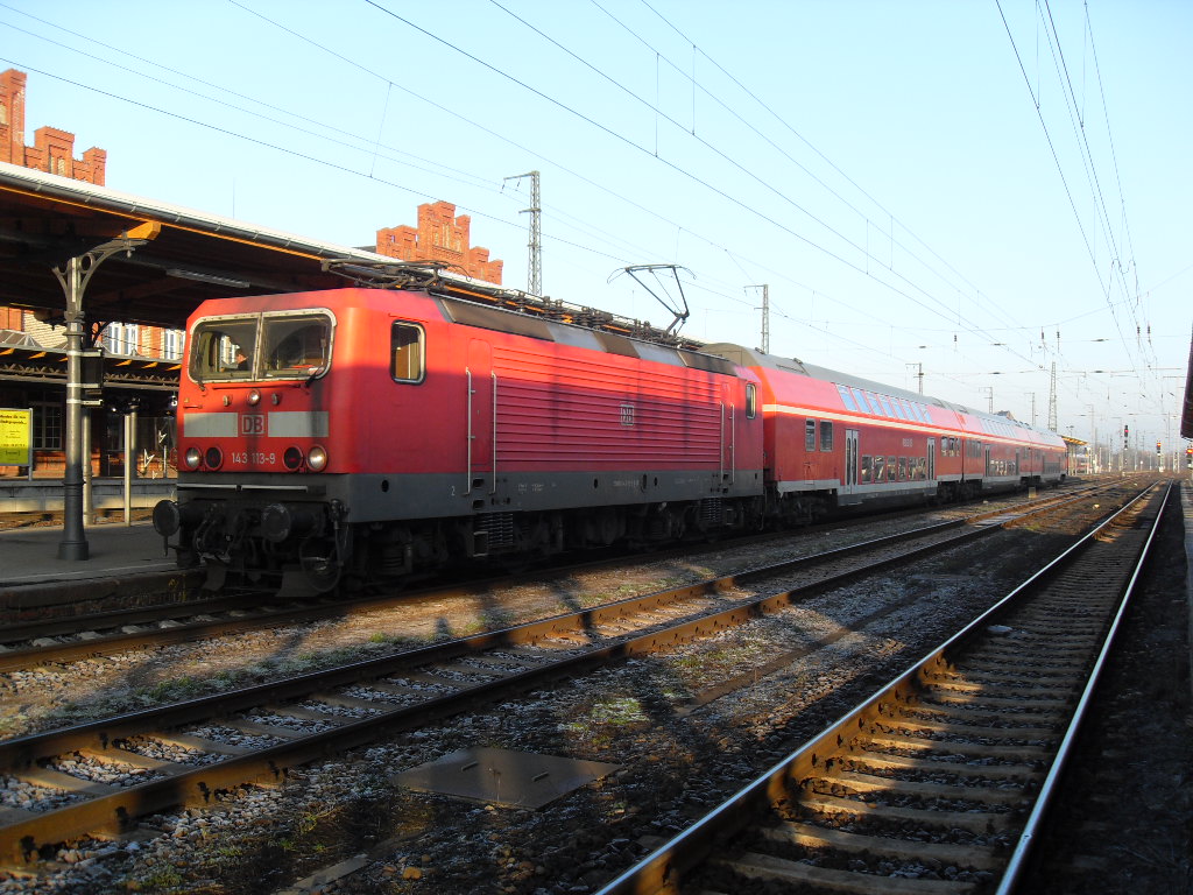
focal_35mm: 34
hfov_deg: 54.0
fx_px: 1172
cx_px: 596
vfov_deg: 41.8
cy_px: 448
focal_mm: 6.3
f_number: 2.8
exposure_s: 1/350
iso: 80
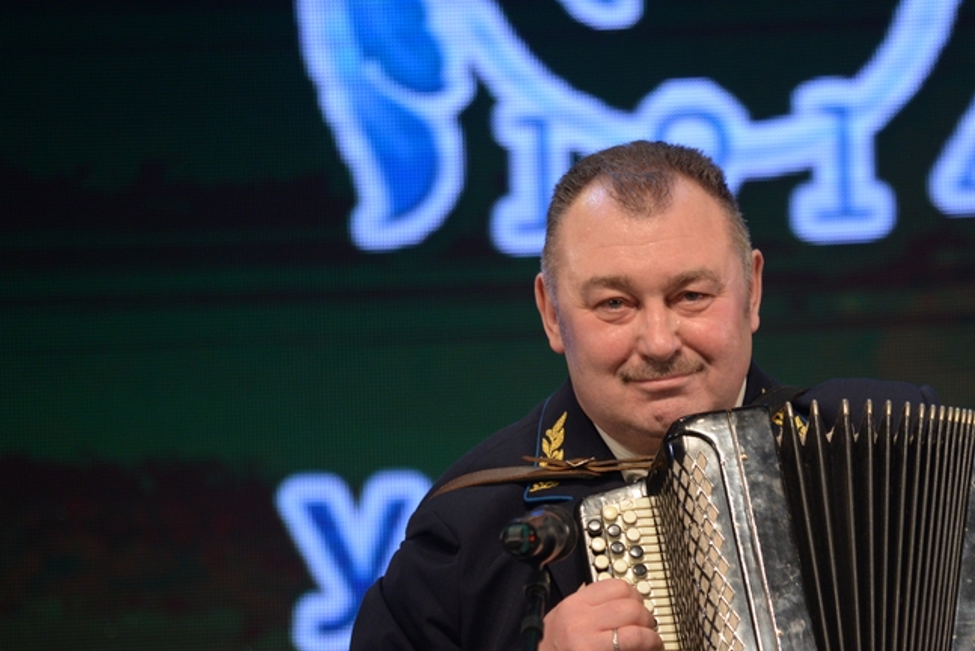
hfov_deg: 5.9
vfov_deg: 4.0
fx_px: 9429
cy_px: 488
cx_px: 701
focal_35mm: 348
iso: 1250
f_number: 5.6
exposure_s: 1/500
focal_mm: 220
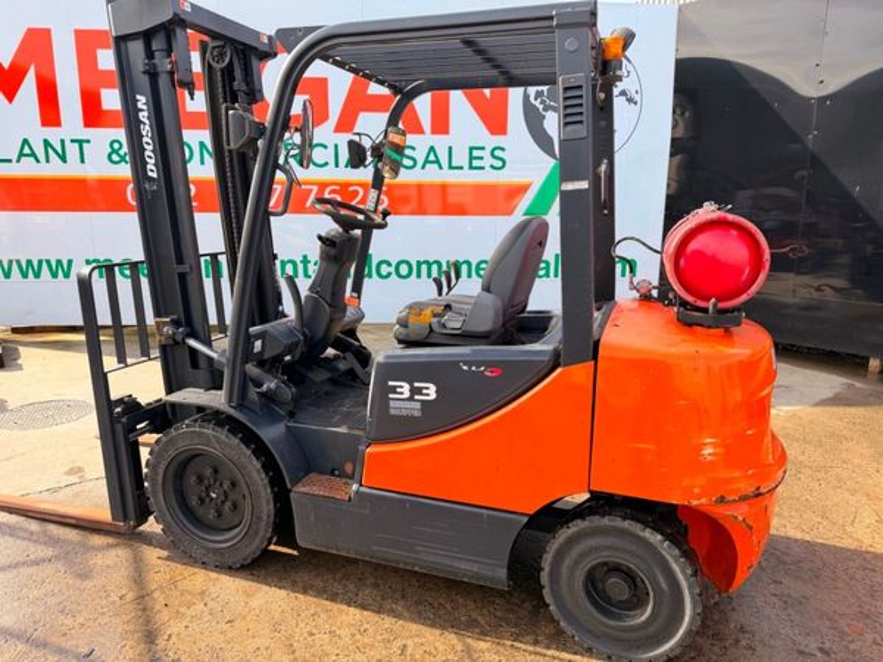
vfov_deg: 56.8
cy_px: 331
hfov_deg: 71.6
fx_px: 612
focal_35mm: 24
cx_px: 442
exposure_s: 1/967
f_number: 1.78
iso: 80
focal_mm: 6.76
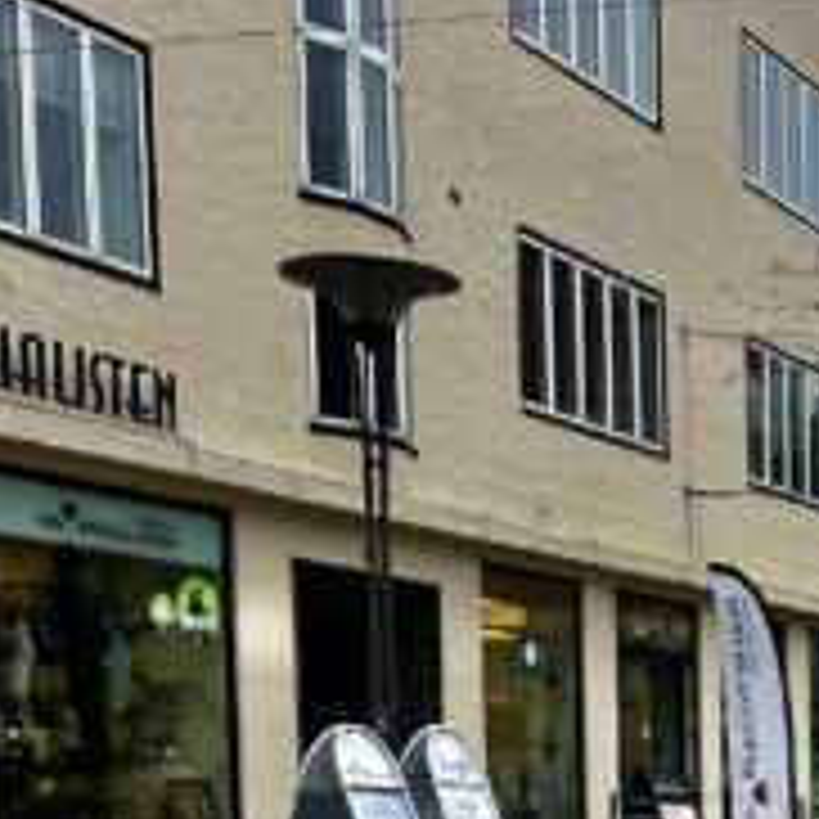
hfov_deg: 18.1
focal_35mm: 88
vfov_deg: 18.3
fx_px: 2356
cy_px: 1084
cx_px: 1120
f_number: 1.6
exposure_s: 1/924
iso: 50
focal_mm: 4.2
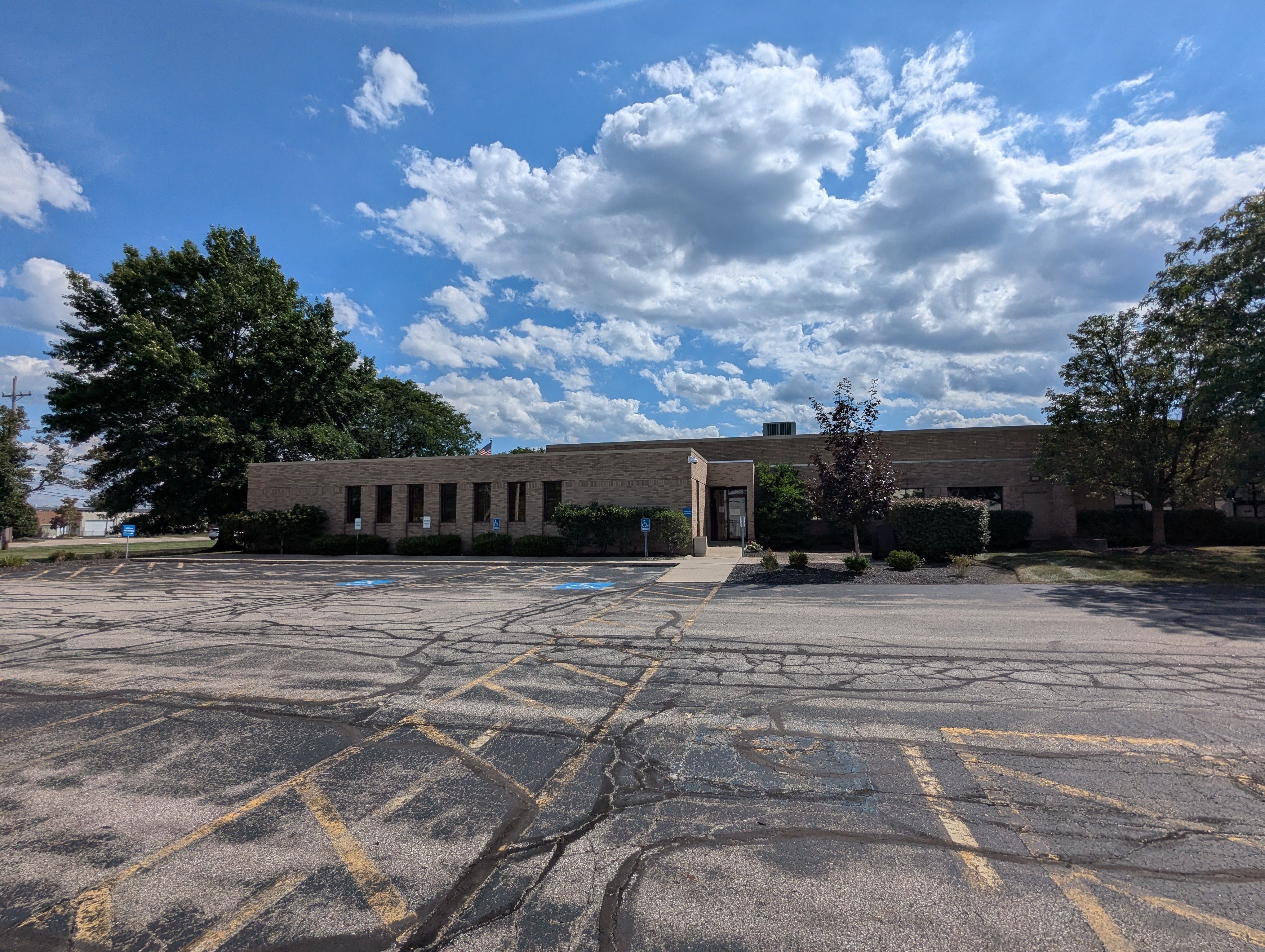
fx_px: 586
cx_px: 632
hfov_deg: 94.4
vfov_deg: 78.2
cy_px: 476
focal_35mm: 16
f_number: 2.2
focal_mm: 2.35
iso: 49
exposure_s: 1/5155
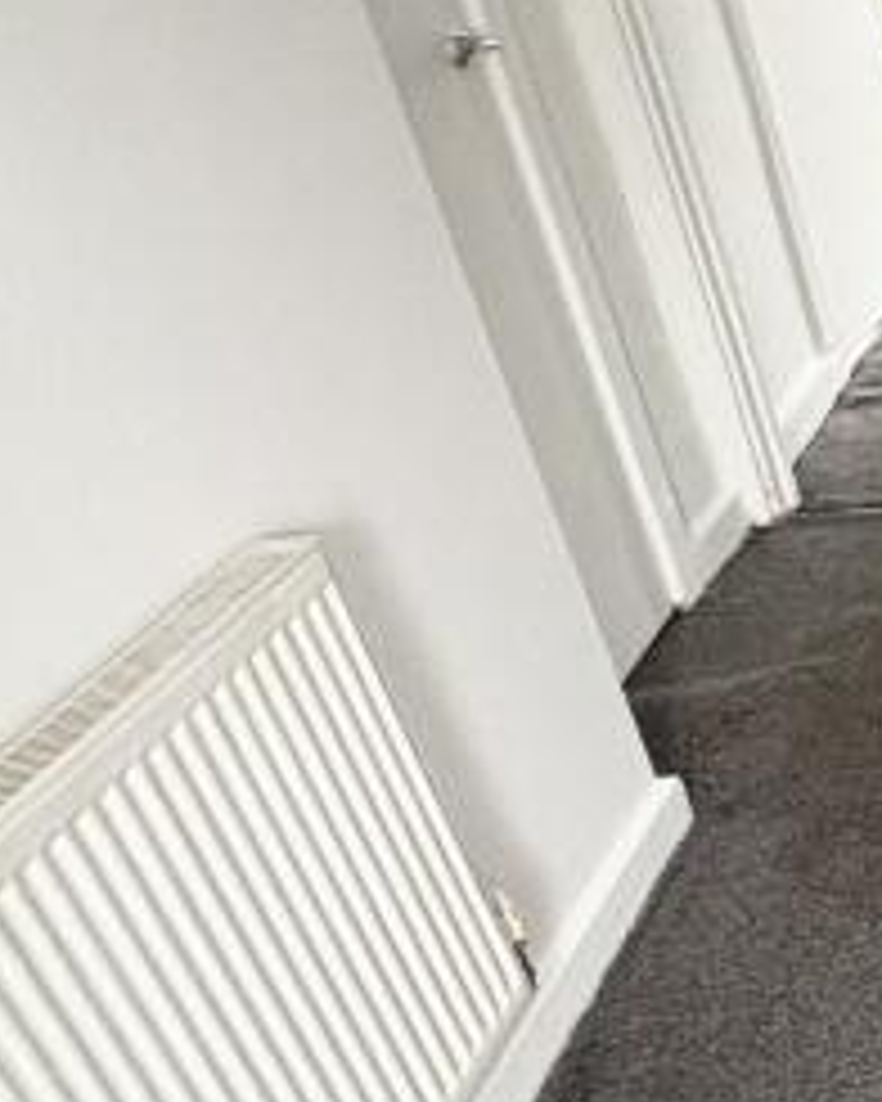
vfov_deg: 33.0
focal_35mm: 57
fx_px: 1860
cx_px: 1872
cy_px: 625
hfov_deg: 17.2
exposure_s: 1/84
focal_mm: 2.22
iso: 250
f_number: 2.2
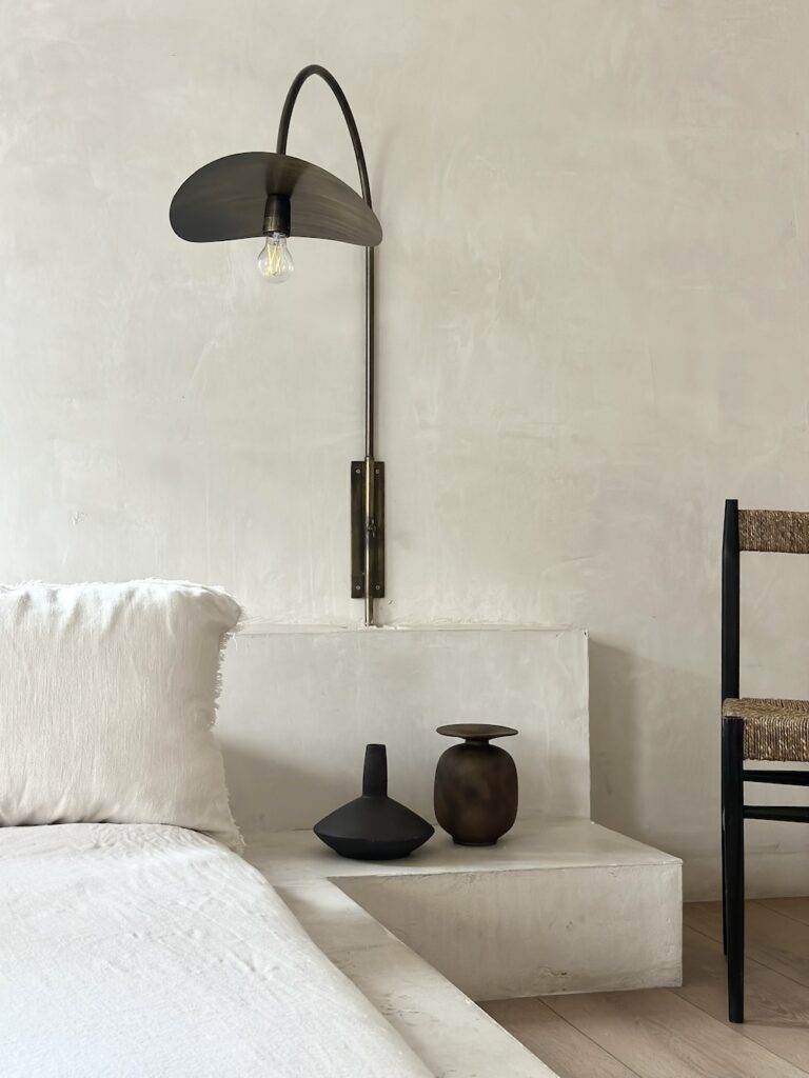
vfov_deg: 39.7
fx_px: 1496
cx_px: 404
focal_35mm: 48
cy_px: 539
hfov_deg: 30.3
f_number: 1.78
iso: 200
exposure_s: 1/60
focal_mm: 6.86
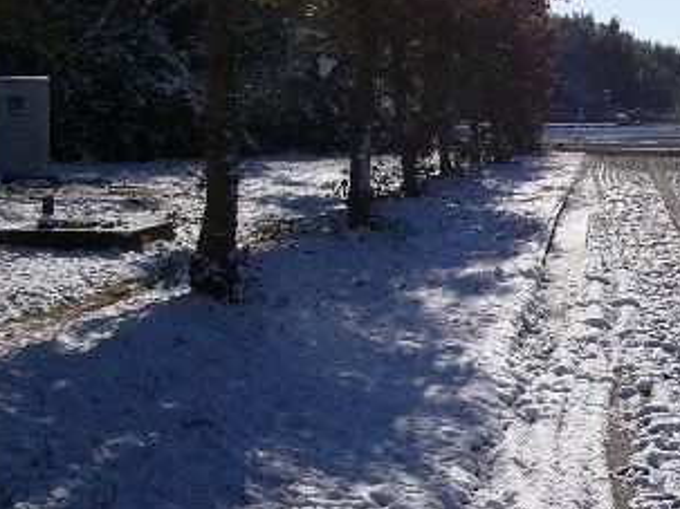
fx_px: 1492
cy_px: 161
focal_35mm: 76
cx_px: 586
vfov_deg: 19.3
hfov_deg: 25.0
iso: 100
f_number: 8
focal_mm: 6
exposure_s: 1/2000
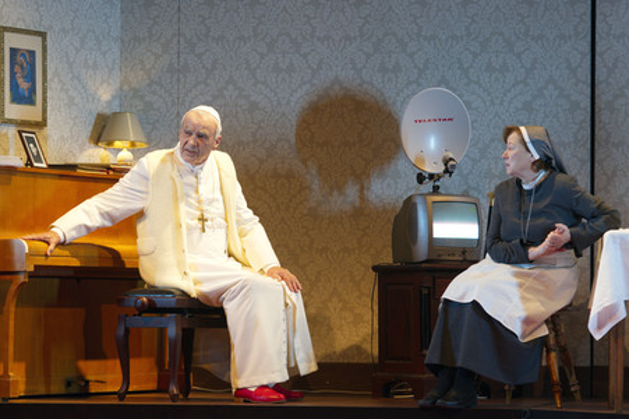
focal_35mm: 112
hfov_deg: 18.3
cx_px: 314
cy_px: 210
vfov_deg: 12.2
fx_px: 1955
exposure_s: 1/200
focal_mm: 112
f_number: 5
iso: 1600
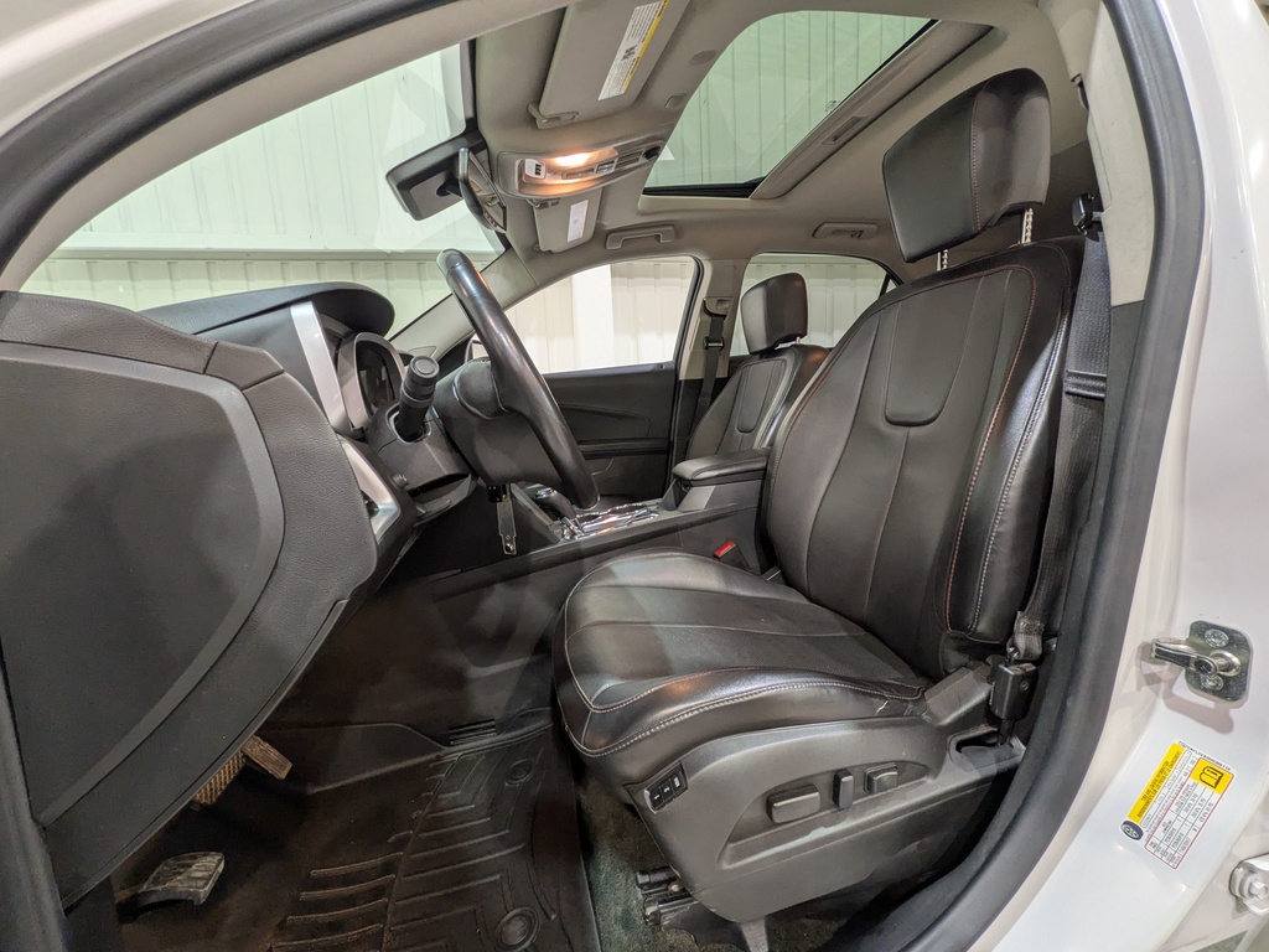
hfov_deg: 102.1
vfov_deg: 85.7
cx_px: 634
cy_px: 476
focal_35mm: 14
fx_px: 513
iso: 124
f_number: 2.2
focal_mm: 1.83
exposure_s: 1/50
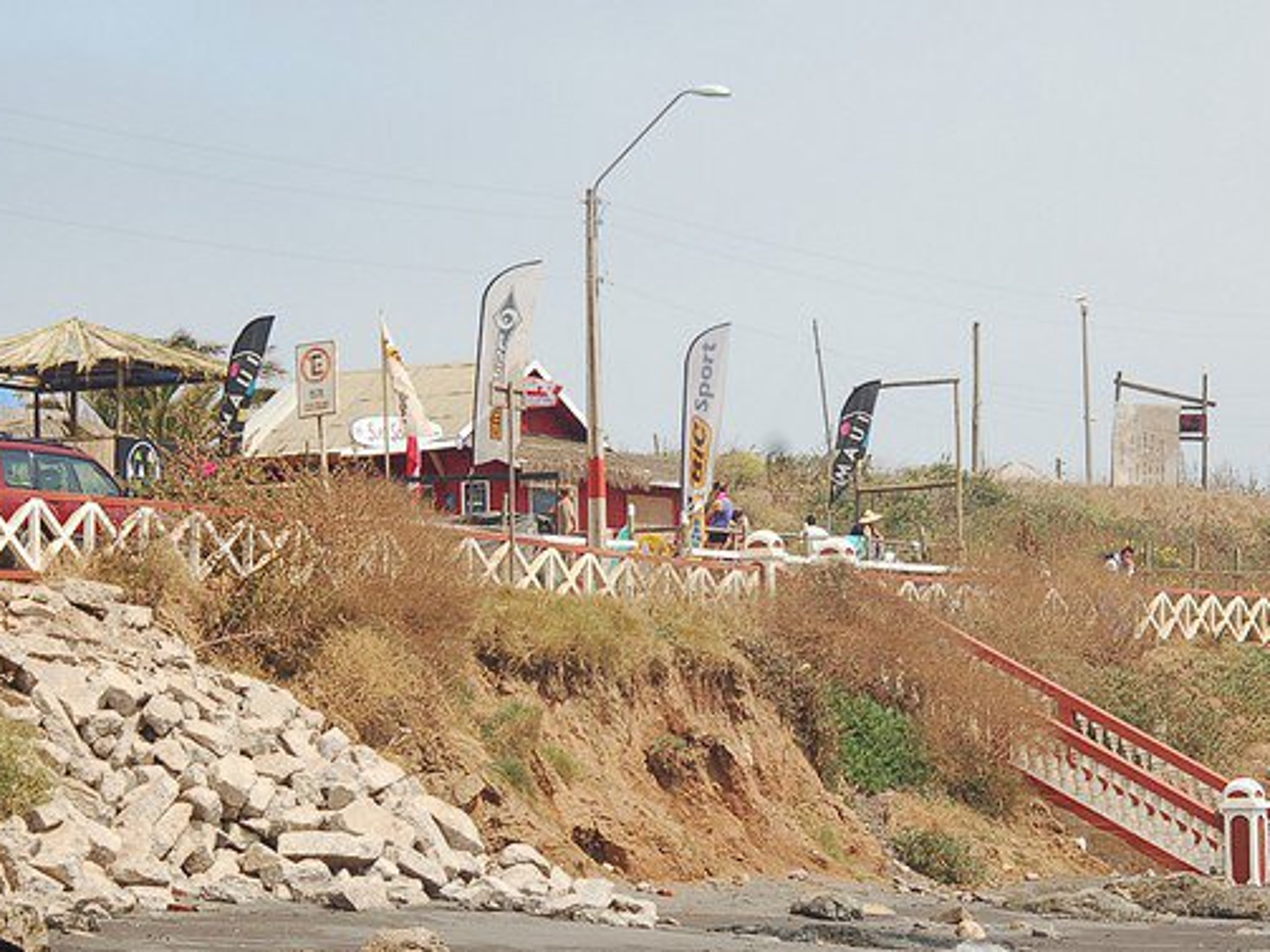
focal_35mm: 138
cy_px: 497
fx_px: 5048
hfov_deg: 14.3
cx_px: 694
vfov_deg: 10.8
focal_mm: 75
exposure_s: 1/750
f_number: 6.7
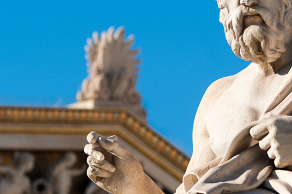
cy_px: 67
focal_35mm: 400
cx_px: 211
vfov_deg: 3.4
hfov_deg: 5.2
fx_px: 3240
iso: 100
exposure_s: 1/800
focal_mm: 165
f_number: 5.6
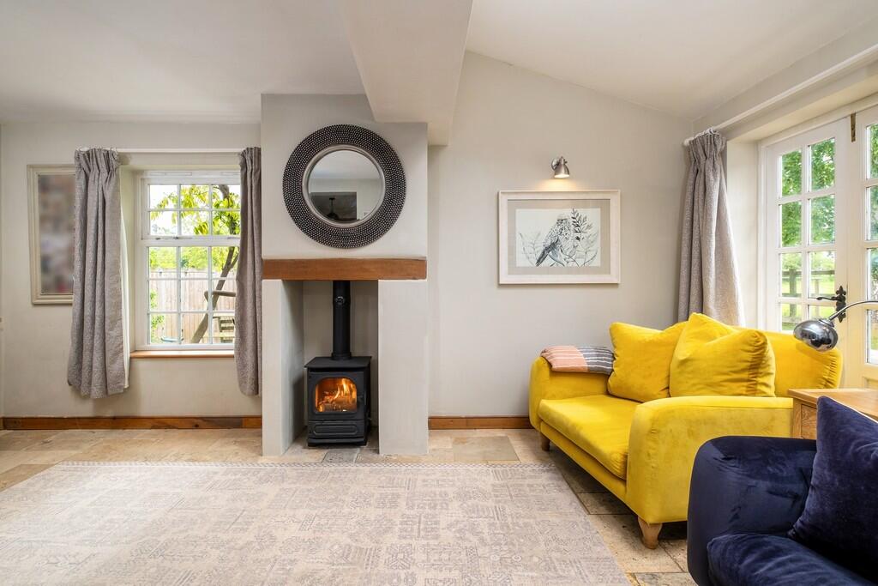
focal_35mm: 17
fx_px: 415
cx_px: 439
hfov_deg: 93.3
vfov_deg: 70.5
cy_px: 293
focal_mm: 11
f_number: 7.1
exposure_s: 1/40
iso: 200
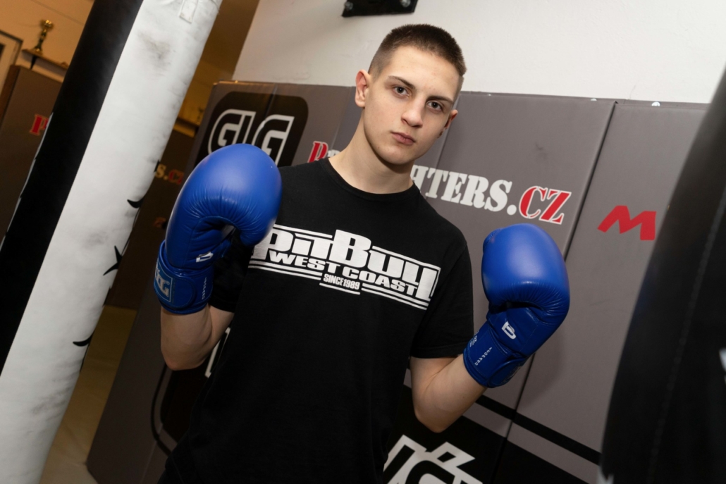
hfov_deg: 63.7
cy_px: 242
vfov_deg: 45.0
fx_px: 585
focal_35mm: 29
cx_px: 363
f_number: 4.5
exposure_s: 1/250
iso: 400
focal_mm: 29
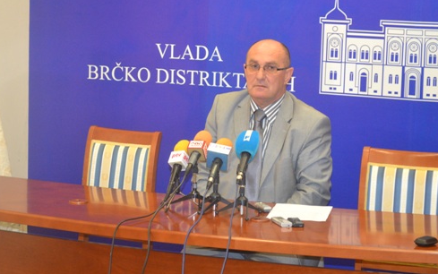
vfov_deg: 13.1
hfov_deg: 20.8
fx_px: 1194
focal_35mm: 100
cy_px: 96
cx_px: 205
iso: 1800
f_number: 5.6
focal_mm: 50
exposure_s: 1/60
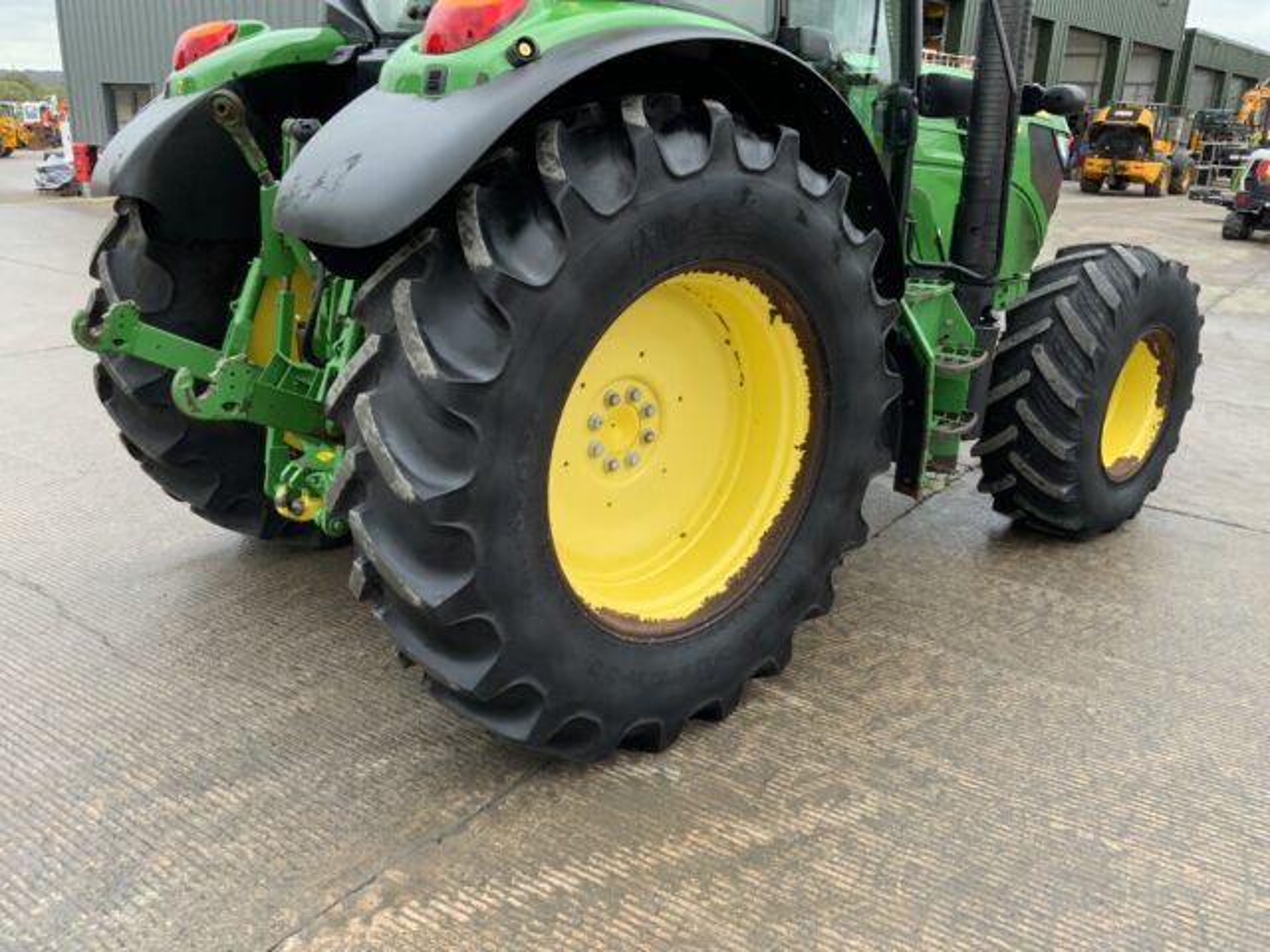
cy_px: 476
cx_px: 635
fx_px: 1064
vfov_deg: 48.2
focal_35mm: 29
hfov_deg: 61.7
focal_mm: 3
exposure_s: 1/122
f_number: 1.8
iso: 32
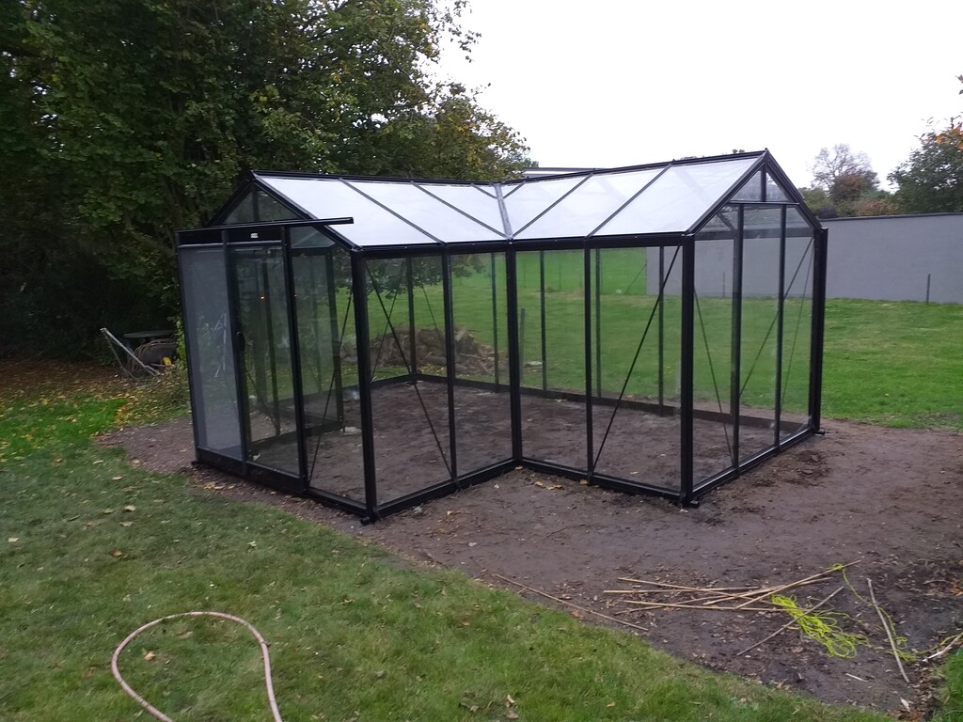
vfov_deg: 51.4
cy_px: 361
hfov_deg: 65.3
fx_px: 751
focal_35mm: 27
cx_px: 482
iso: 40
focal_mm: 3.6
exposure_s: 1/100
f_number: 1.9
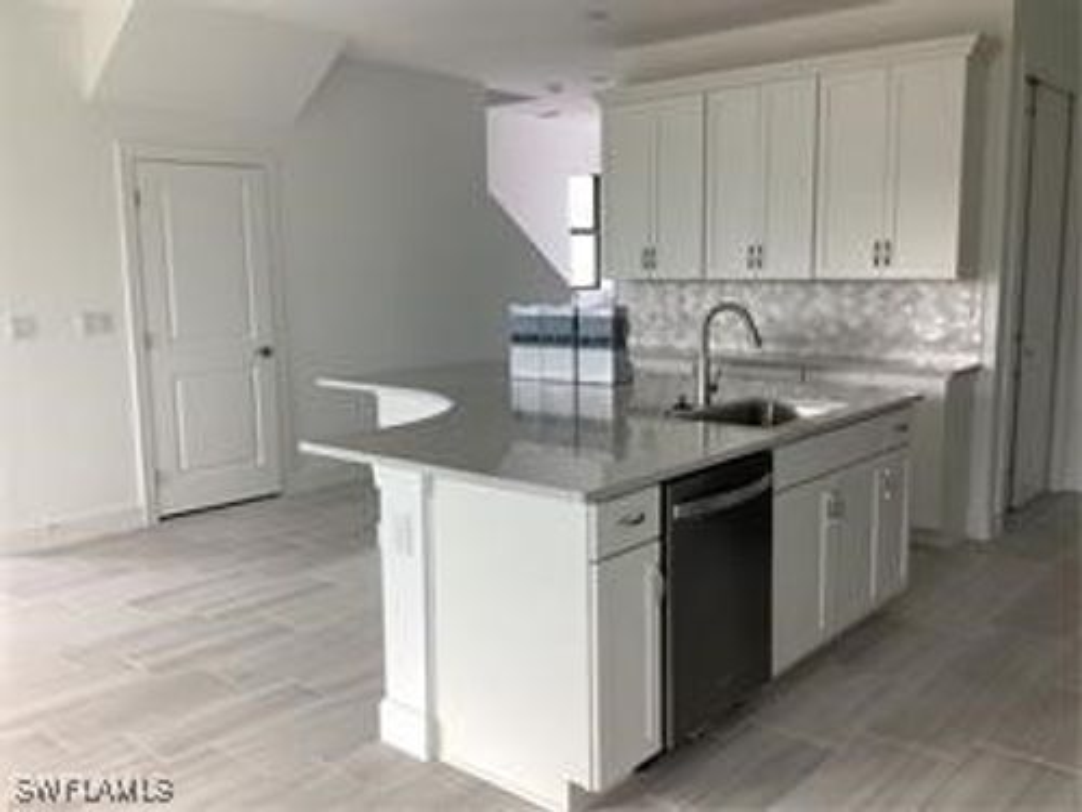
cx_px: 541
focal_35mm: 31
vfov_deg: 45.4
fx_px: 969
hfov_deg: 58.4
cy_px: 406
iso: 64
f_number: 2.4
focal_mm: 3.3
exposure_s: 1/60
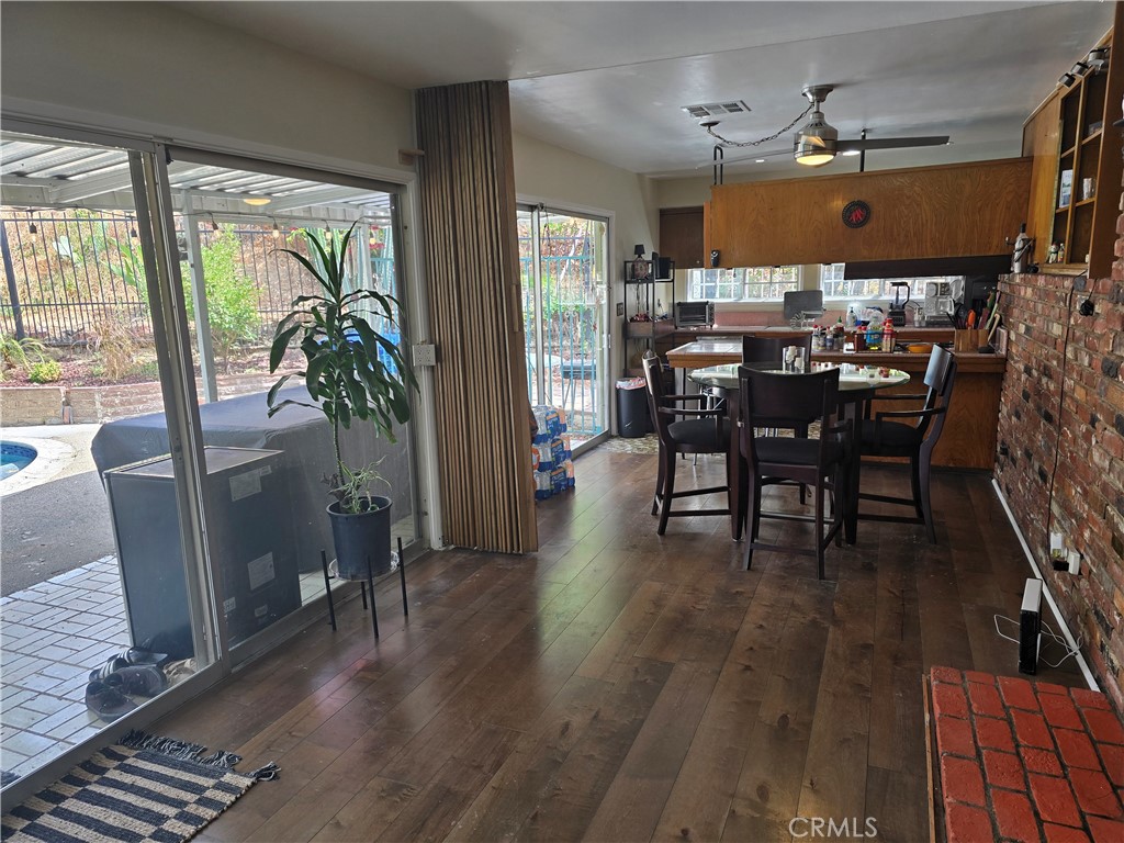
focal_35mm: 23
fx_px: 747
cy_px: 422
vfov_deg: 58.9
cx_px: 562
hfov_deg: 73.9
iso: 50
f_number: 1.7
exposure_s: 1/120
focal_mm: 6.3
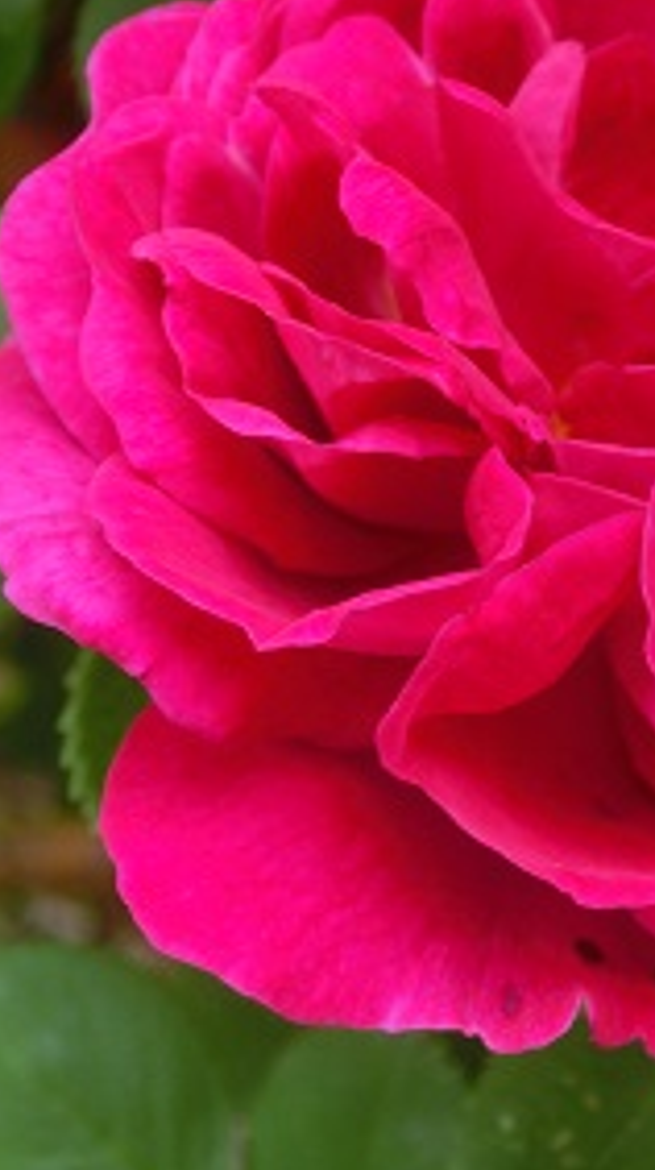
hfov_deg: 17.4
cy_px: 456
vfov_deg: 30.9
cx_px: 611
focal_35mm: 68
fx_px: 2106
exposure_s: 1/160
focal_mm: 6.5
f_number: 4.1
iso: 80
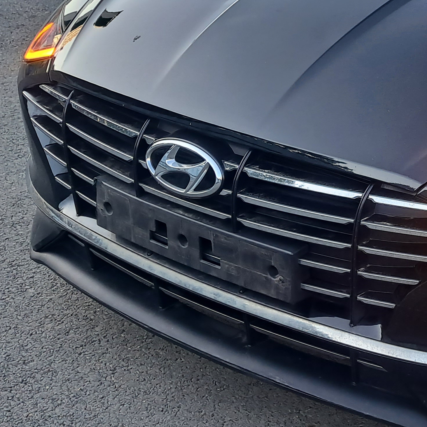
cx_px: 496
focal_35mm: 67
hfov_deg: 23.7
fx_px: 935
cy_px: 112
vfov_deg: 25.4
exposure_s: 1/155
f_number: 1.8
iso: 25
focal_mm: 5.23
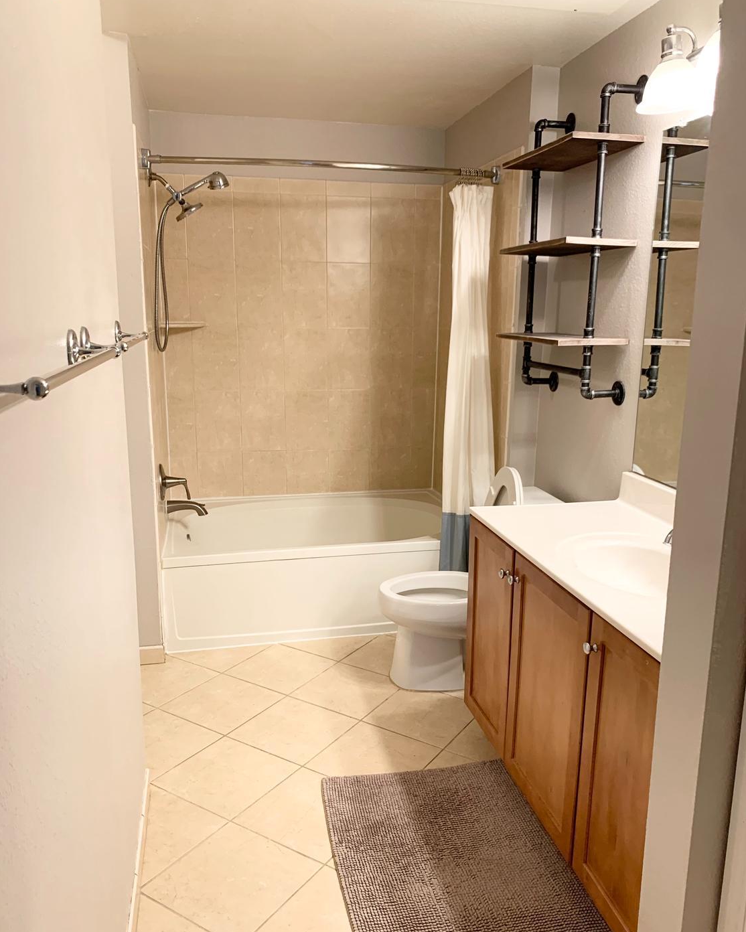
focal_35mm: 28
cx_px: 372
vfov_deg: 62.2
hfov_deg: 51.5
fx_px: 773
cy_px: 485
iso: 80
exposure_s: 1/60
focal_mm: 4.25
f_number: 1.8
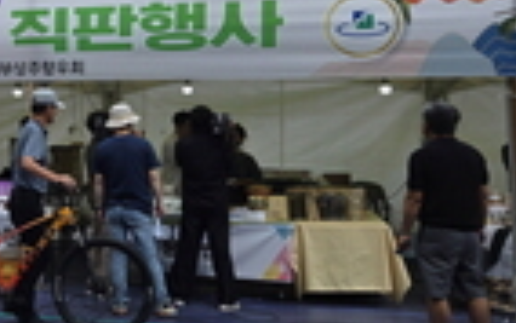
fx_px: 844
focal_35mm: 60
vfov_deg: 21.5
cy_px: 83
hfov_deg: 30.8
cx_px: -31
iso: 25
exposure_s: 1/2921
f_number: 1.8
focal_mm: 5.4
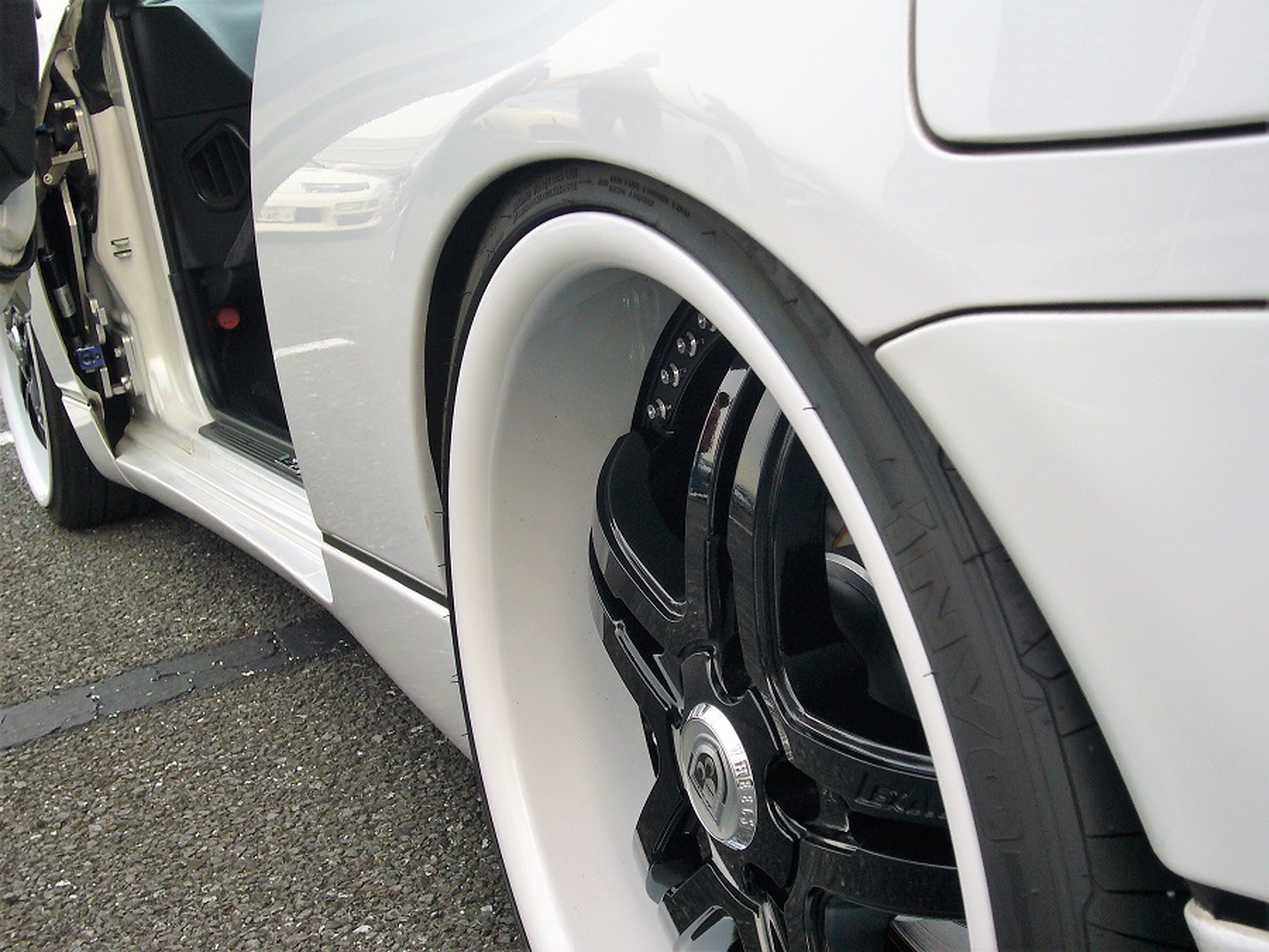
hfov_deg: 35.5
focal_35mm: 54
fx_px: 1980
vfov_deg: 27.0
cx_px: 634
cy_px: 476
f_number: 3.8
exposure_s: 1/100
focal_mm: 8.8
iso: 80
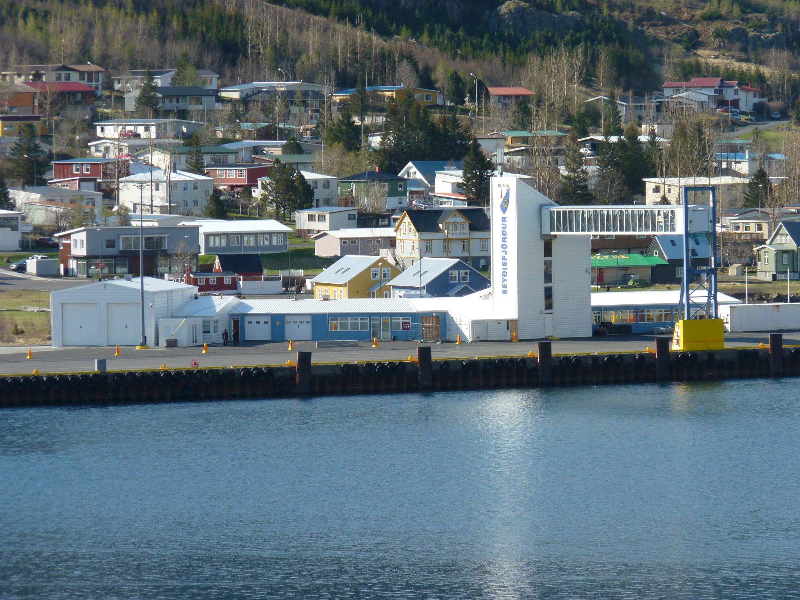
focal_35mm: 282
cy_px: 300
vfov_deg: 5.3
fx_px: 6517
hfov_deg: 7.0
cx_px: 400
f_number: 5.6
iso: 160
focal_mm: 50.1
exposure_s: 1/500
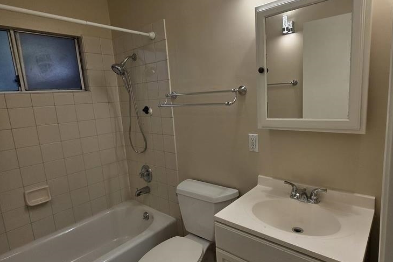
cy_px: 133
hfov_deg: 83.7
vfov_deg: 62.0
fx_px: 218
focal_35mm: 20
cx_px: 216
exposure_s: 1/120
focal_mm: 2.2
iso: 80
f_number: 1.9
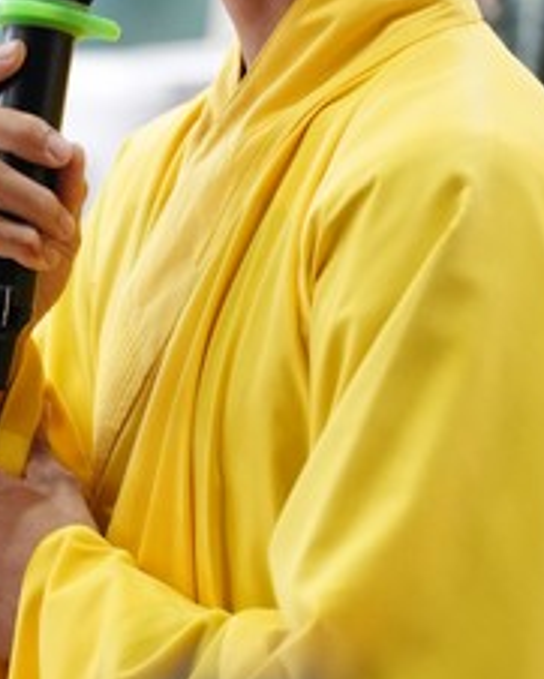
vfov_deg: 7.2
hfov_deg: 5.8
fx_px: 5370
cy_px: 177
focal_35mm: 267
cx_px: 125
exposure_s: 1/80
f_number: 2.8
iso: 4000
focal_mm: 99
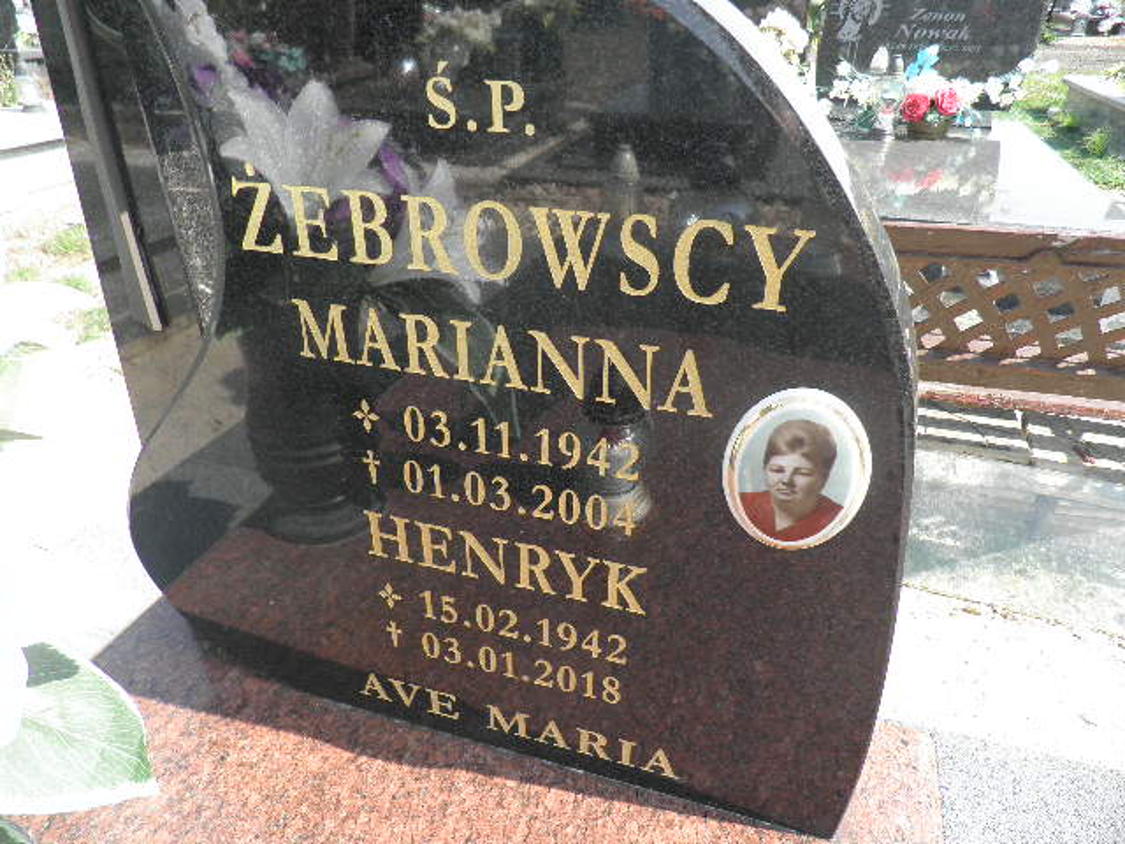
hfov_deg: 71.6
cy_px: 422
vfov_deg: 56.8
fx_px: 780
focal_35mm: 24
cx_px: 562
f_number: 3.3
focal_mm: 4.3
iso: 64
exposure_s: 1/200
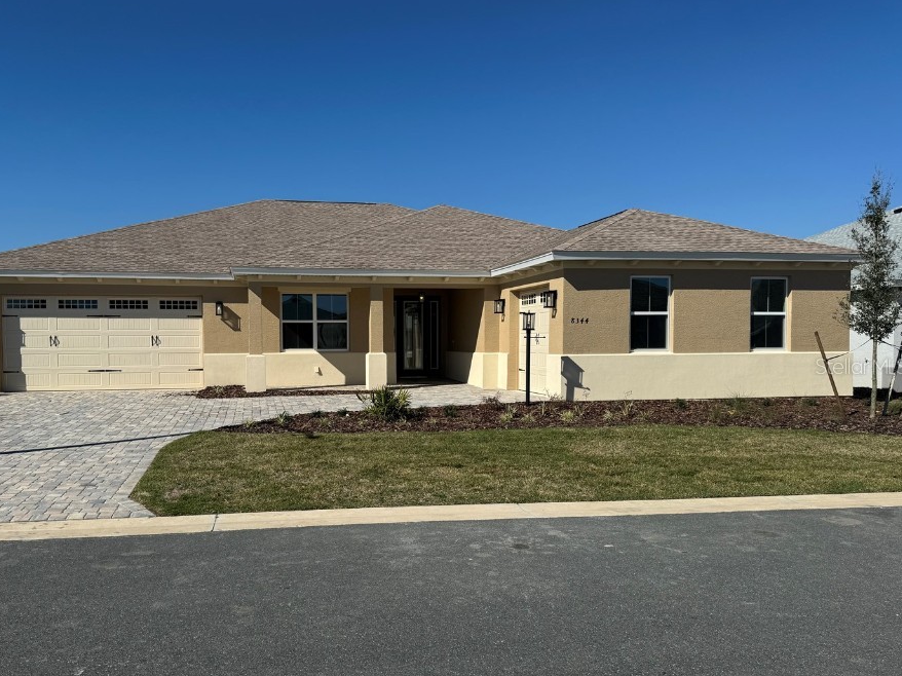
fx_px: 729
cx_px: 386
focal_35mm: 28
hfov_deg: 63.2
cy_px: 366
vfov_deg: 49.7
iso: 80
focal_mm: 6.86
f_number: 1.78
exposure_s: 1/7937
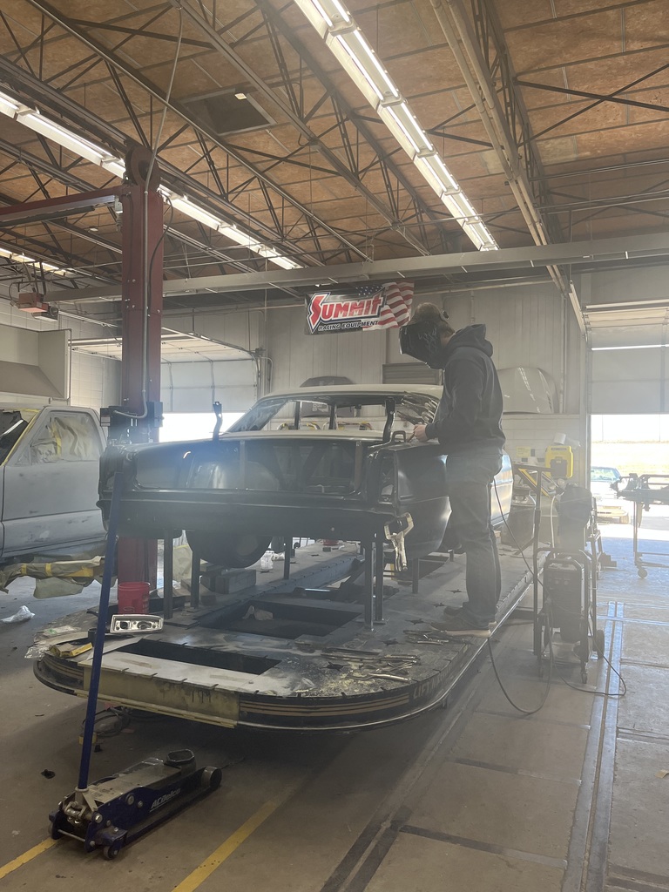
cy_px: 446
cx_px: 334
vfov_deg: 67.3
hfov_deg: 53.1
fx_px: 670
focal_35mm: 26
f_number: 1.6
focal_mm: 5.1
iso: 100
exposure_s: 1/120
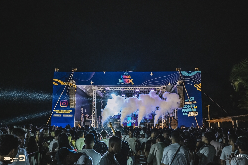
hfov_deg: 53.1
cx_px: 124
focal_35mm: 36
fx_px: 248
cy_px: 82
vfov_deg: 36.9
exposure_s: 1/200
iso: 2500
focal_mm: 24
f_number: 2.8
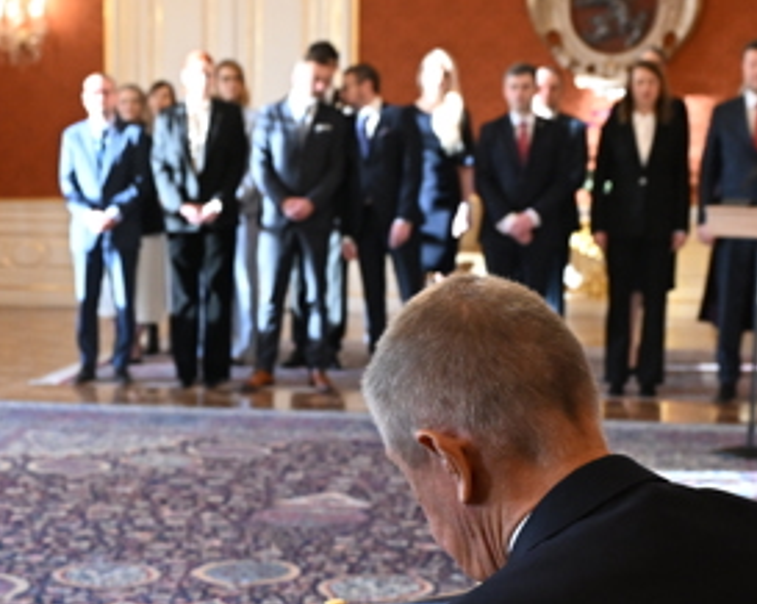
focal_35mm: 95
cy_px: 432
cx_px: 122
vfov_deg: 16.1
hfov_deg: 19.9
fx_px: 2127
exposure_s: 1/320
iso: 3200
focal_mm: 40
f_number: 5.6
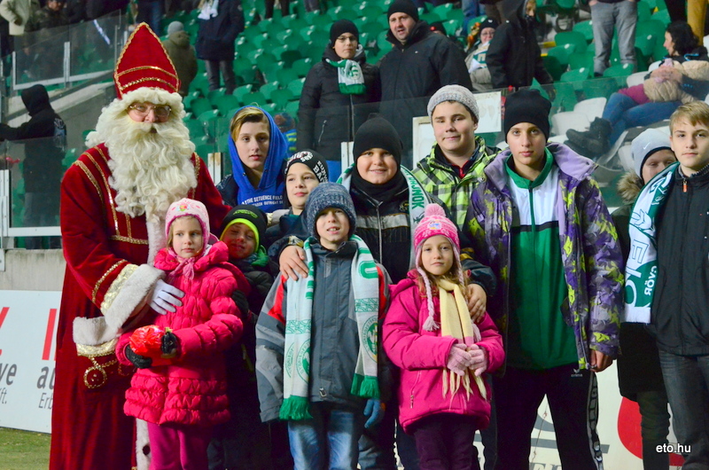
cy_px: 235
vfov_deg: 13.0
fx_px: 2064
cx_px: 354
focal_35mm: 105
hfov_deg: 19.5
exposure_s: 1/320
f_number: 5.6
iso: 4000
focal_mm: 70
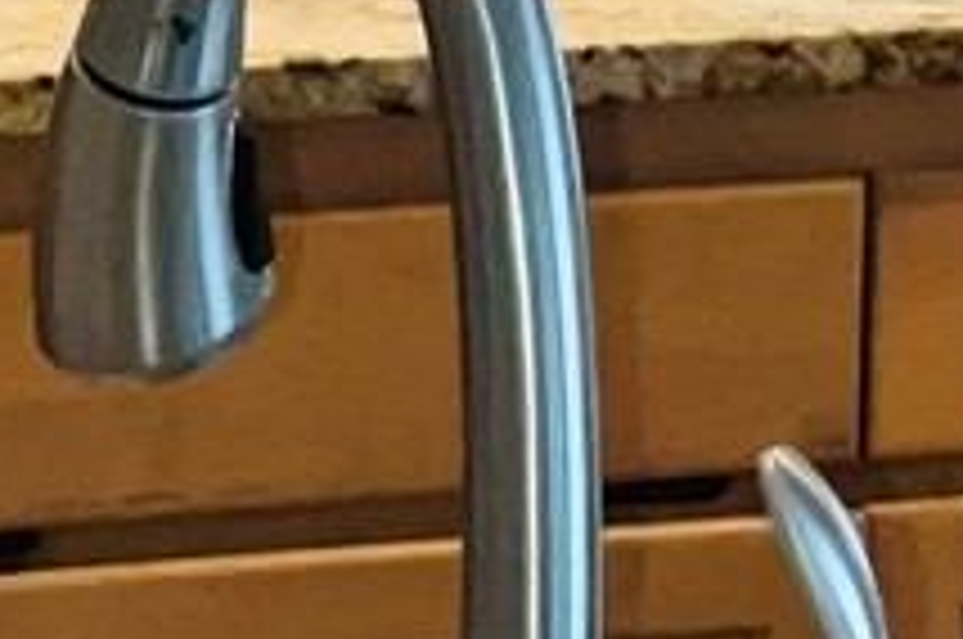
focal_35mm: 226
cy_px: -891
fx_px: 6036
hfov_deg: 9.1
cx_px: 234
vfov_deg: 5.8
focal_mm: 3
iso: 100
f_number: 1.8
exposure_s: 1/60
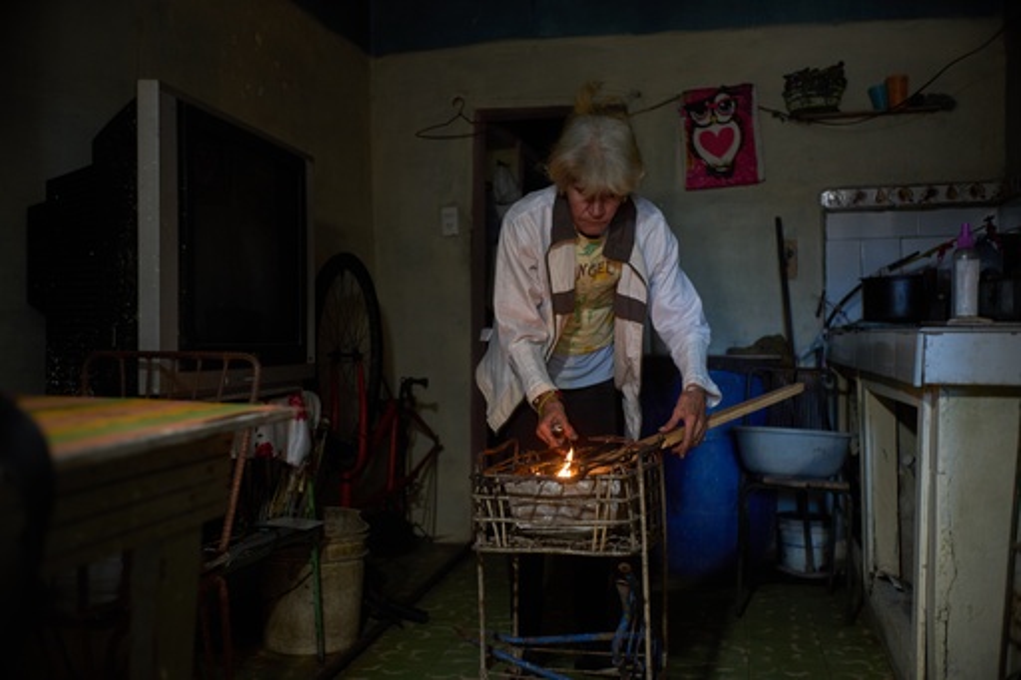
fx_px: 992
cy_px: 340
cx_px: 510
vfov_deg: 37.8
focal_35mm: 35
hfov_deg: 54.4
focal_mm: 35
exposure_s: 1/30
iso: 400
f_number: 2
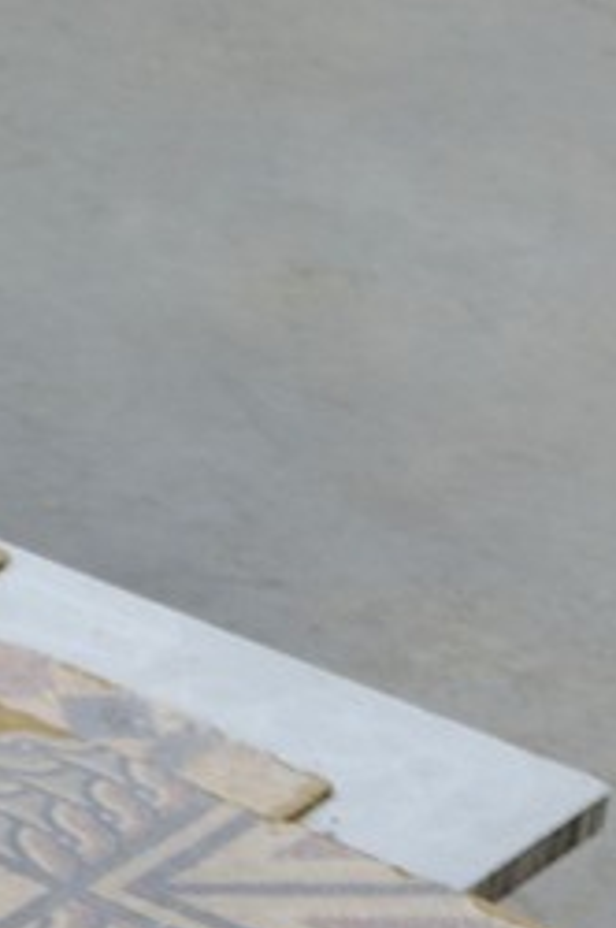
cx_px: -703
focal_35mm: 320
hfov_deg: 4.2
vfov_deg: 6.2
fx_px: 8236
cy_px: 2223
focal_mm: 50
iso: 800
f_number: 3.5
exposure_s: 1/250
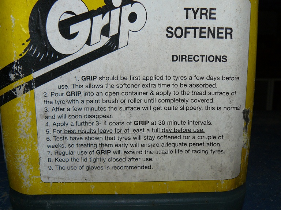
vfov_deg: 39.7
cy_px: 105
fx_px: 292
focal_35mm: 36
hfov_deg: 51.4
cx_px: 140
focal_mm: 6
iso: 100
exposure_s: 1/30
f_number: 4
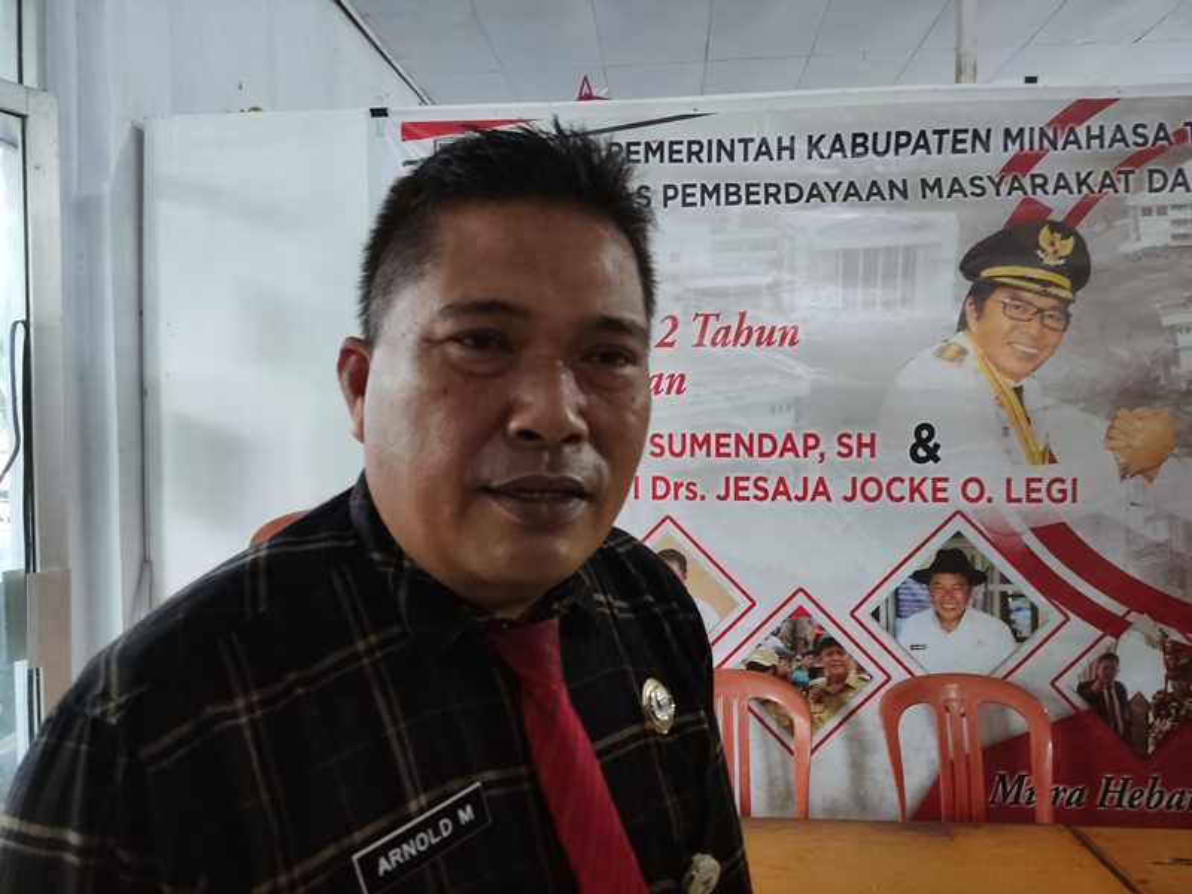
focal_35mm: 25
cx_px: 596
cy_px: 447
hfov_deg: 69.4
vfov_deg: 54.9
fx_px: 861
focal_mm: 4.71
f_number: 1.79
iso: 1227
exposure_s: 1/20
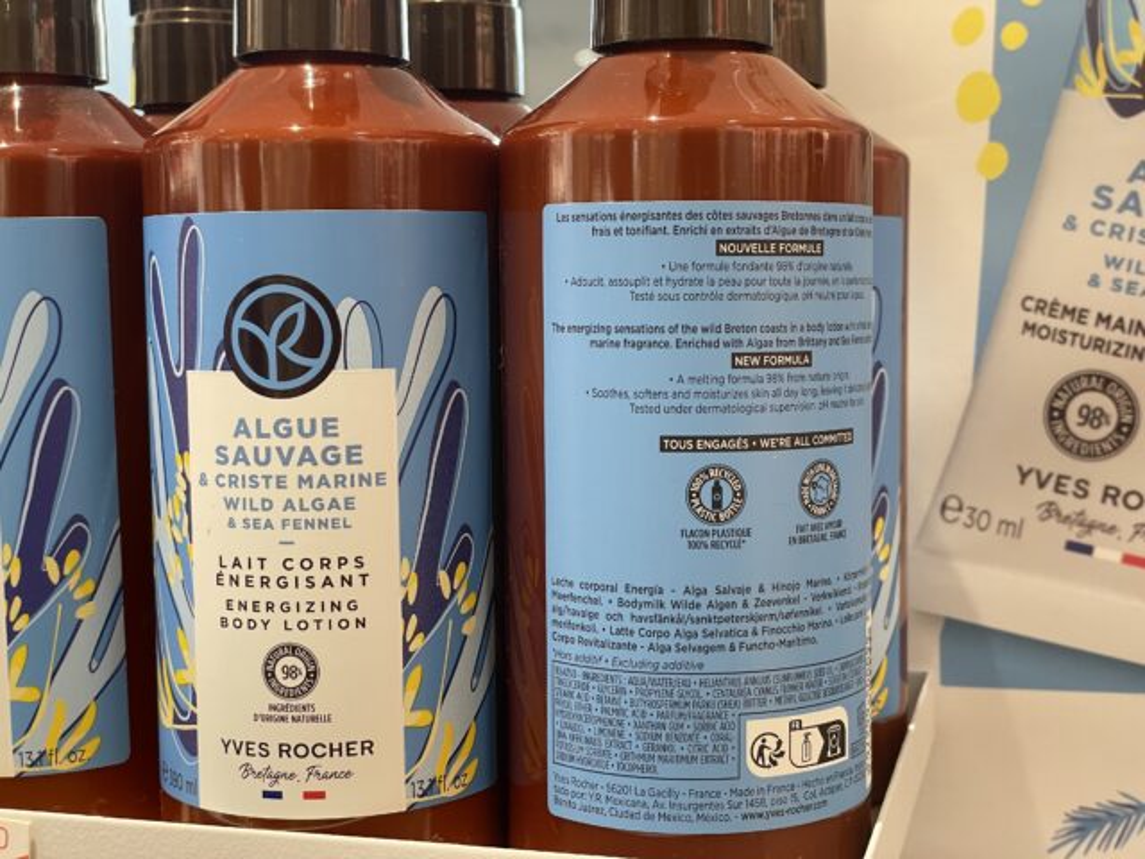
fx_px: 1720
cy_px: 430
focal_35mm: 52
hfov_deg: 36.8
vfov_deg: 28.0
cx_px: 572
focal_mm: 6
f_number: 2
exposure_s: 1/50
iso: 125
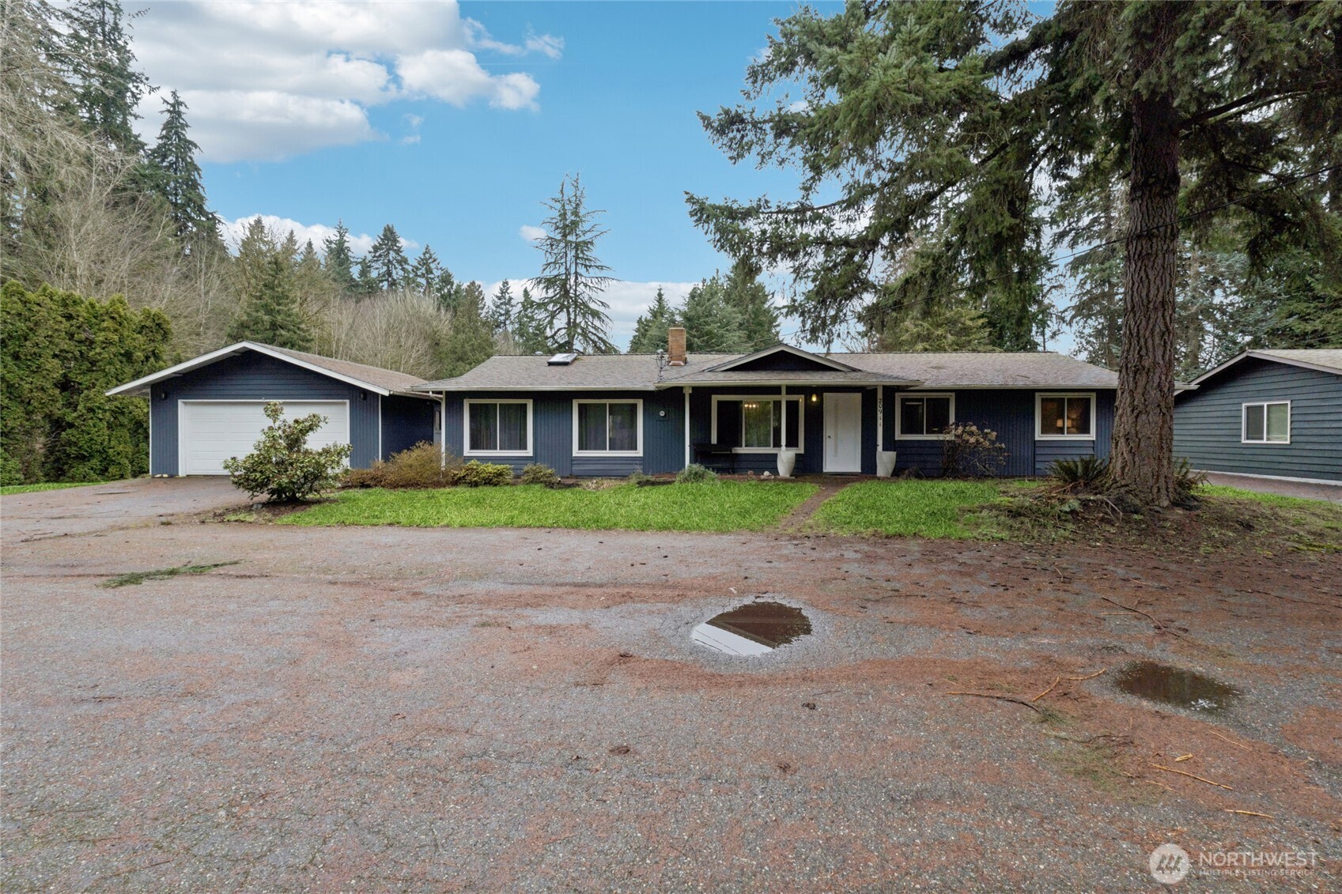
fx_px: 559
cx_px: 671
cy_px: 447
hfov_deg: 100.4
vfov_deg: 77.3
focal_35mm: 15
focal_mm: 10
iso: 125
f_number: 9
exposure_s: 1/100
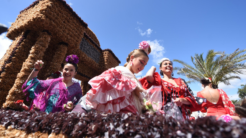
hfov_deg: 95.9
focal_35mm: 17
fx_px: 111
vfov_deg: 63.7
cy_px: 60
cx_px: 123
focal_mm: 16
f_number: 3.5
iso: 100
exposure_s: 1/1000
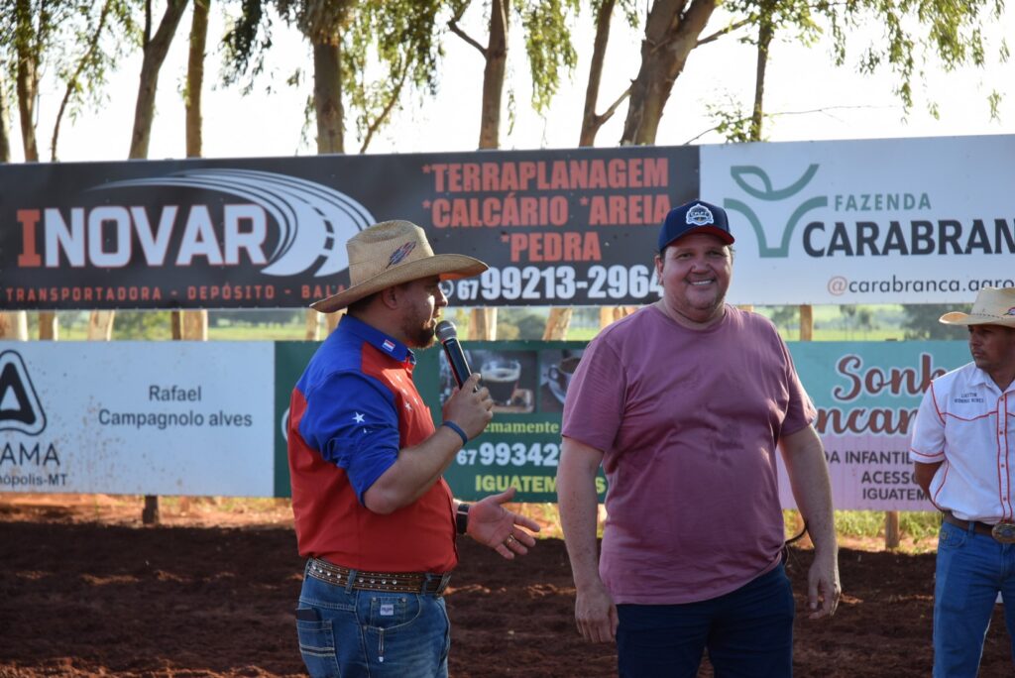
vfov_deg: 13.1
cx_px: 508
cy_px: 339
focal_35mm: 105
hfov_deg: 19.4
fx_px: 2962
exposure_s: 1/500
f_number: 5.6
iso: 400
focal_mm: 70
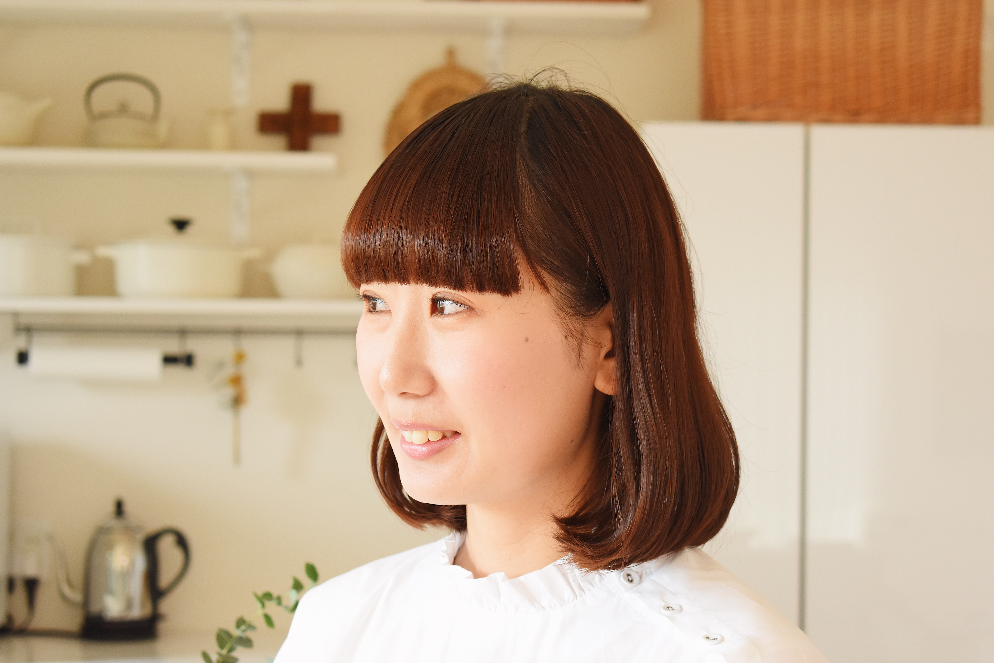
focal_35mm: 82
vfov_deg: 16.6
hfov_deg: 24.6
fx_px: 2278
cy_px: 332
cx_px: 497
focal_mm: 55
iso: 800
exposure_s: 1/60
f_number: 5.6
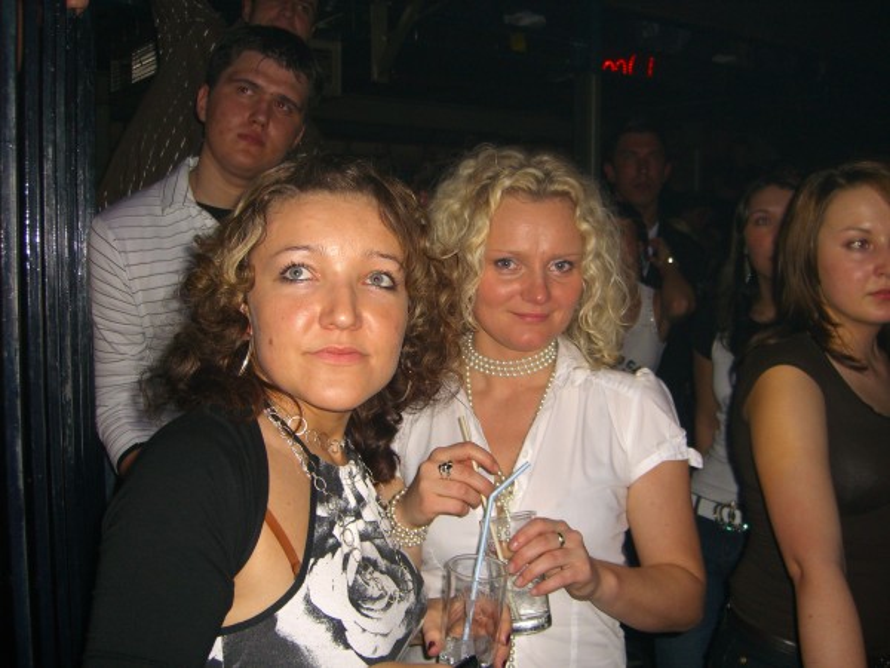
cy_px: 334
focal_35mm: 38
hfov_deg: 49.0
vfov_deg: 37.7
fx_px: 977
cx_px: 445
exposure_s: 1/60
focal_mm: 7.9
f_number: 2.8
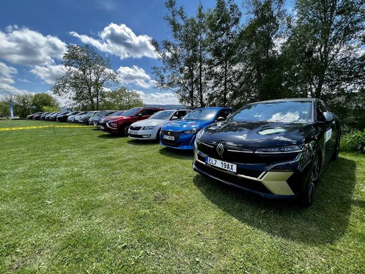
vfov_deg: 90.0
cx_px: 182
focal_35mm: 13
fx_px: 137
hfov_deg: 106.2
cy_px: 137
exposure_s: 1/840
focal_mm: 1.57
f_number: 1.8
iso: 32
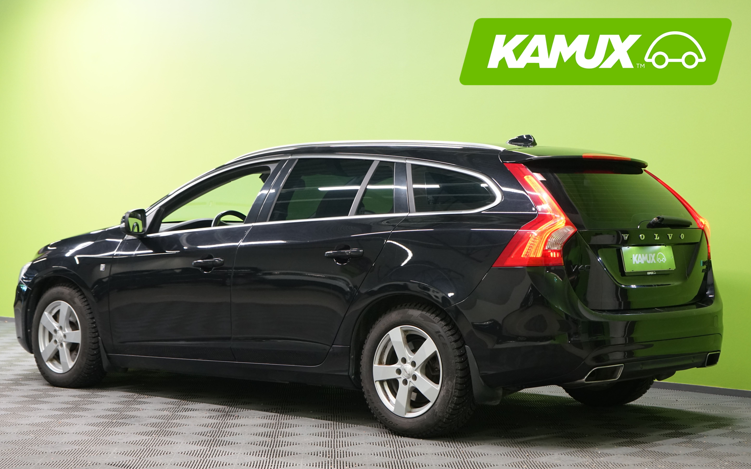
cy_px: 253
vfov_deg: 18.3
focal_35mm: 71
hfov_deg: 29.0
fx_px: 1453
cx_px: 361
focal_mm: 67
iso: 2000
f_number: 5.6
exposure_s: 1/50
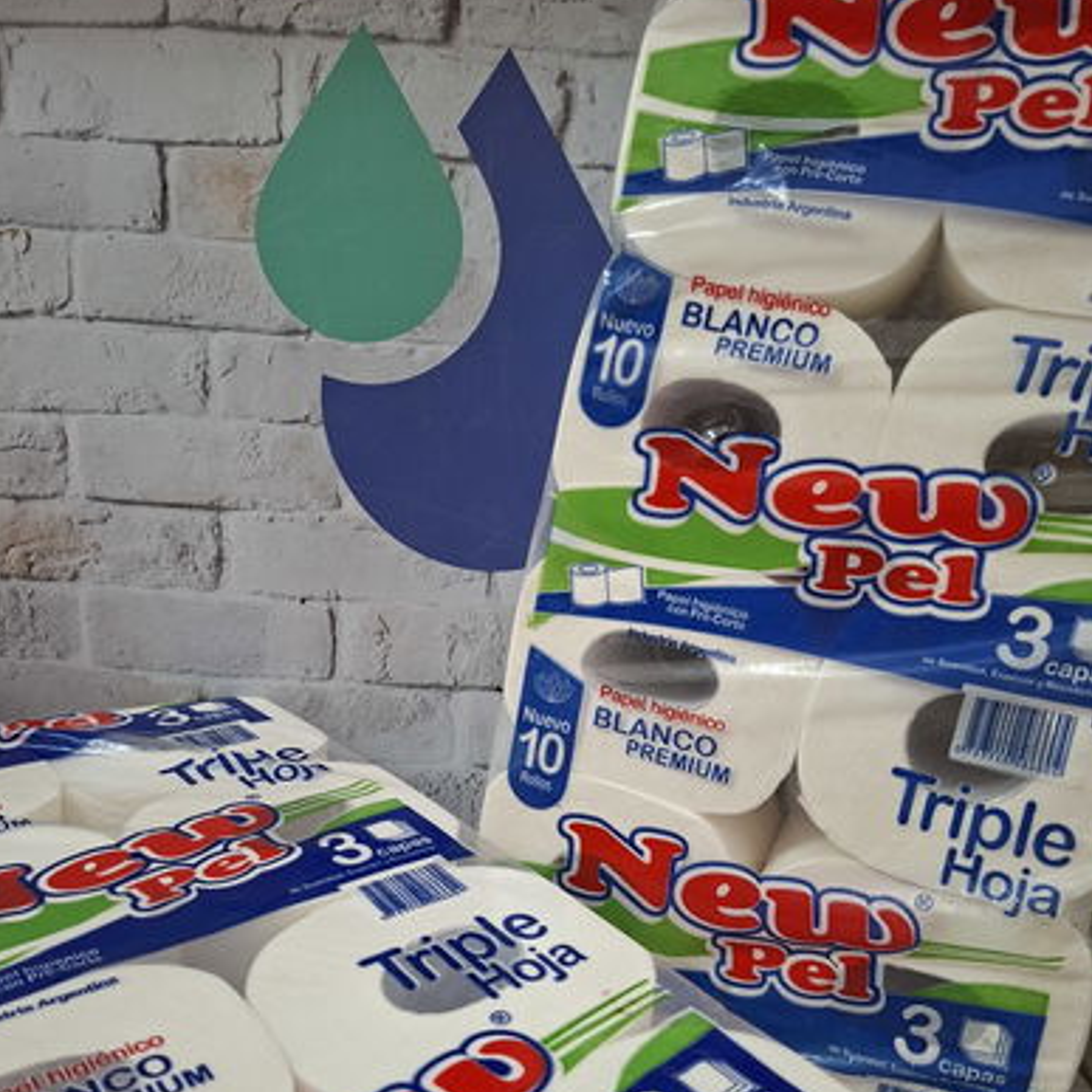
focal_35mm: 28
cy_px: 619
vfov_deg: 57.1
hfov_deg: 57.3
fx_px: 999
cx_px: 530
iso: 320
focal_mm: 5.54
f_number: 1.8
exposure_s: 1/33
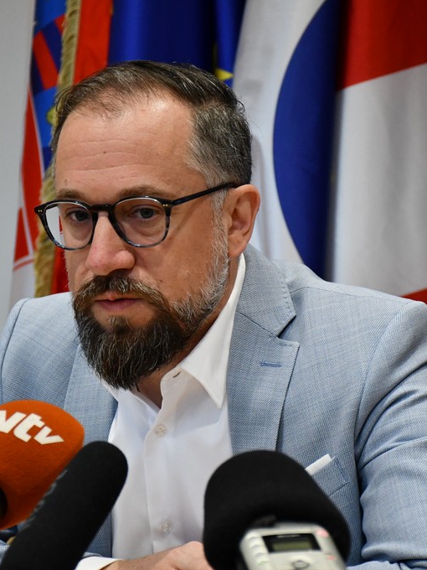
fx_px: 2500
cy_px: 285
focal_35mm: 152
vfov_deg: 13.0
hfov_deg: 9.8
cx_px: 218
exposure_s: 1/250
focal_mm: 70
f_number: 5
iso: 2800
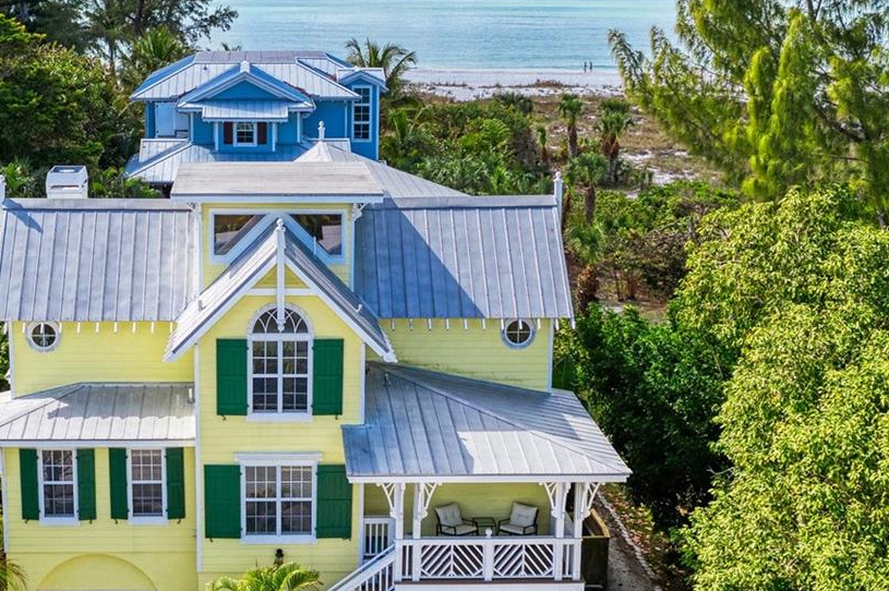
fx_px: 1357
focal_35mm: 55
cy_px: 263
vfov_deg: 24.6
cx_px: 265
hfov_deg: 35.7
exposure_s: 1/800
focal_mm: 10.3
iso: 100
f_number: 4
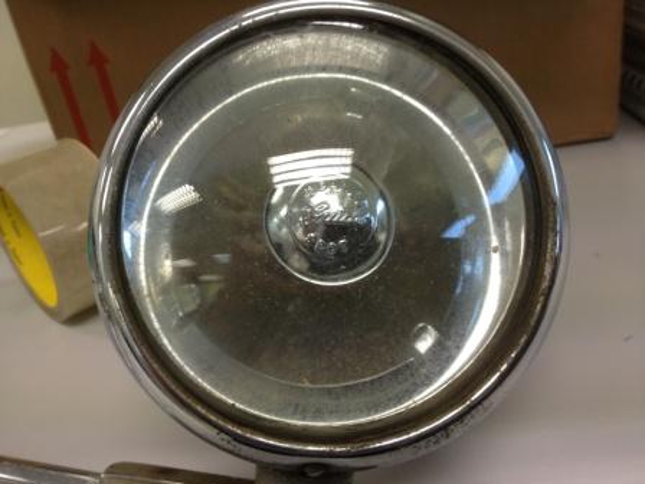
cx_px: 322
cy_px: 242
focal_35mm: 35
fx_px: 652
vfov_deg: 40.7
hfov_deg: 52.6
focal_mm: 4.28
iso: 50
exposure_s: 1/30
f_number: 2.4
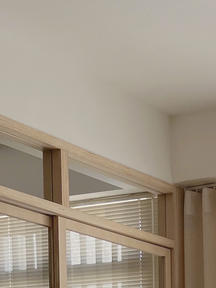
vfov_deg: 17.4
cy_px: 456
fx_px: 824
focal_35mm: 99
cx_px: 405
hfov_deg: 13.3
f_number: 1.6
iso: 64
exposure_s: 1/122
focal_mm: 5.1
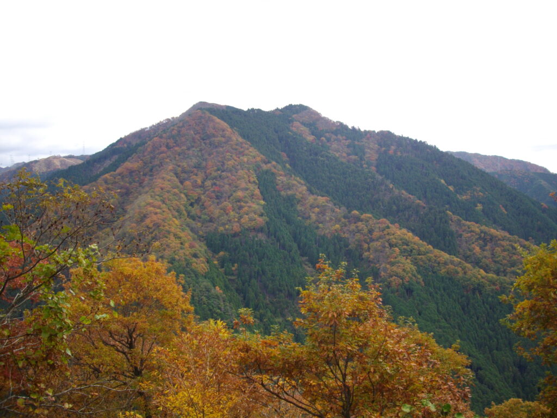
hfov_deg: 50.1
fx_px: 595
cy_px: 209
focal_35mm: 37
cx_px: 278
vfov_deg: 38.7
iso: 100
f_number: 2.8
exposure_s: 1/400
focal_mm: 6.2
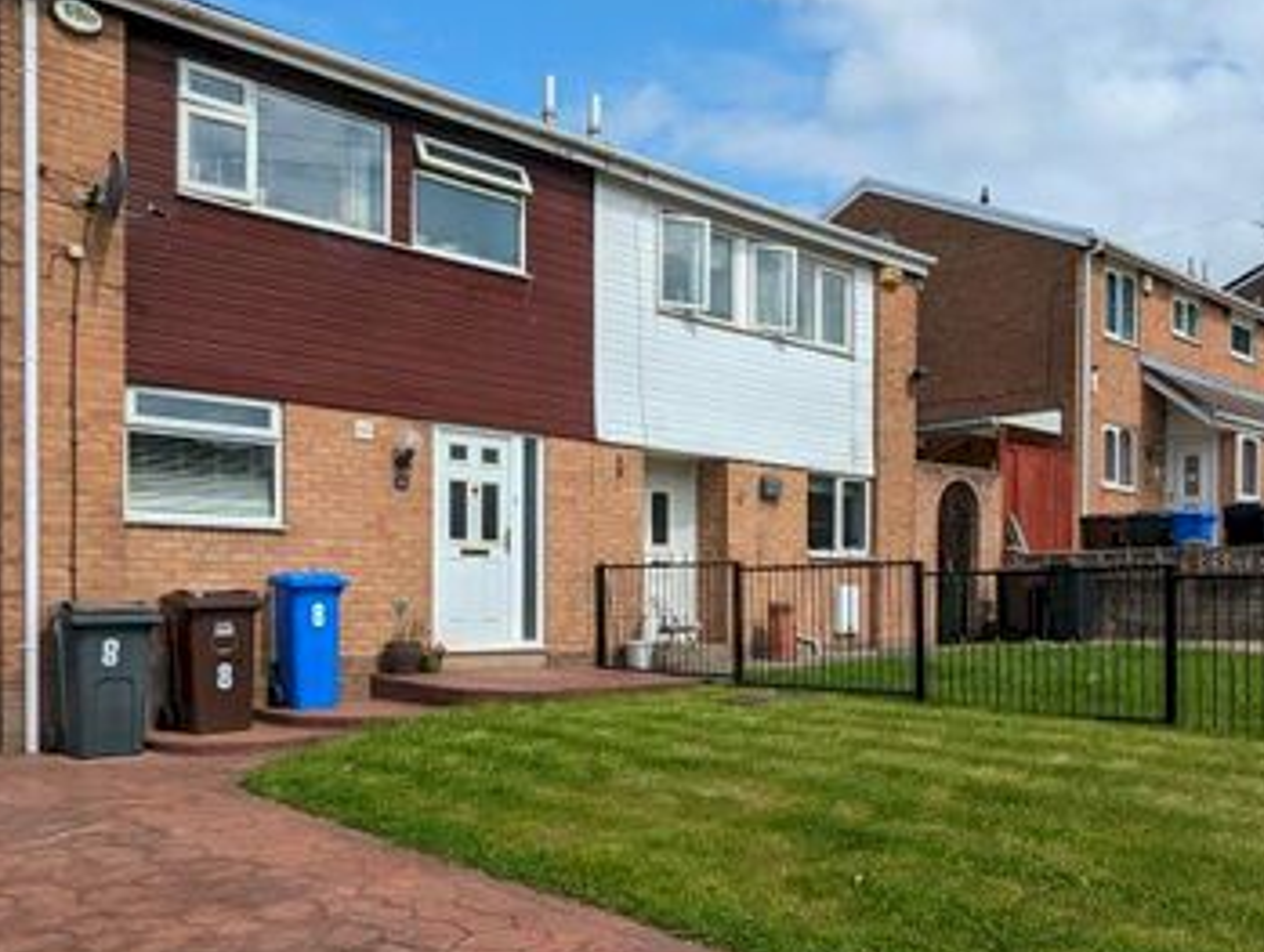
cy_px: 621
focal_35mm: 32
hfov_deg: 56.3
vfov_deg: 43.8
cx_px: 755
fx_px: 1170
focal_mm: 2.35
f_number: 2.2
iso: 51
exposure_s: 1/2457
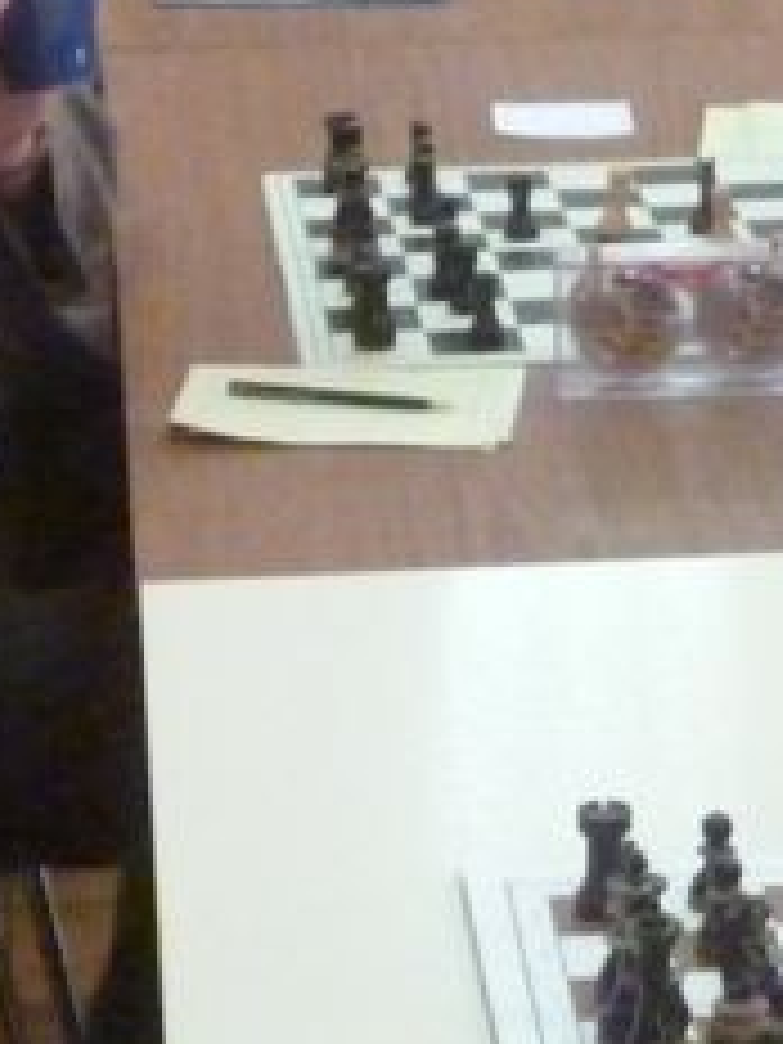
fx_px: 5459
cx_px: 837
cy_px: 302
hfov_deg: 8.2
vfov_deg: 10.9
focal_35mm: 181
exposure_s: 1/60
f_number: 3.7
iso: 800
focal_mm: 7.3
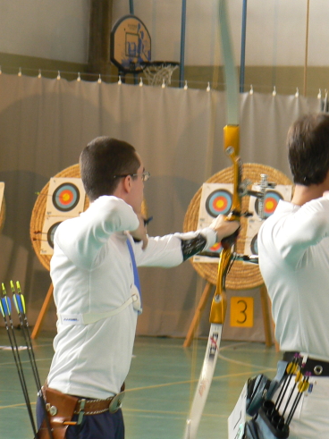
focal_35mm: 212
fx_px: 2688
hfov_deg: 7.0
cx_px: 109
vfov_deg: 9.3
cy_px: 239
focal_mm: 21.6
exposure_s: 1/30
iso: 100
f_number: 3.2
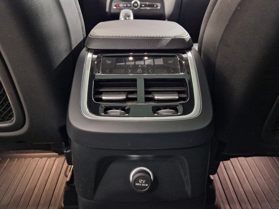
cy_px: 104
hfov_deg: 73.9
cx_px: 140
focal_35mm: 23
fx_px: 185
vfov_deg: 58.9
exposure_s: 1/25
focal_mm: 5.4
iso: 1000
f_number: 1.8
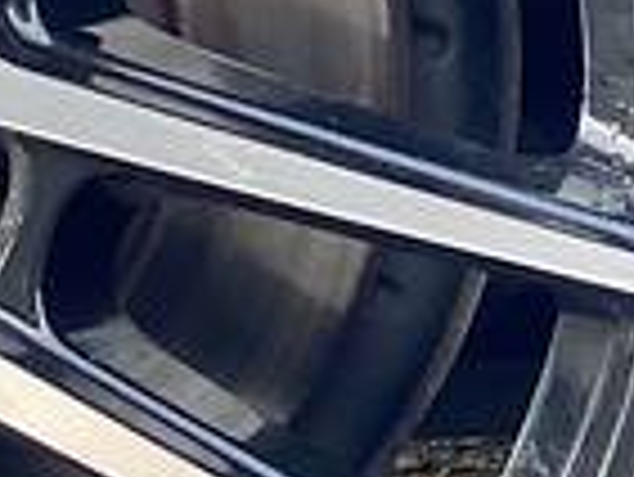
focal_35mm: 294
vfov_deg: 5.1
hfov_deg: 6.7
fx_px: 5389
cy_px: 27
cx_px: 22
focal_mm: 6
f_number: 2
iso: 200
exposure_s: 1/122
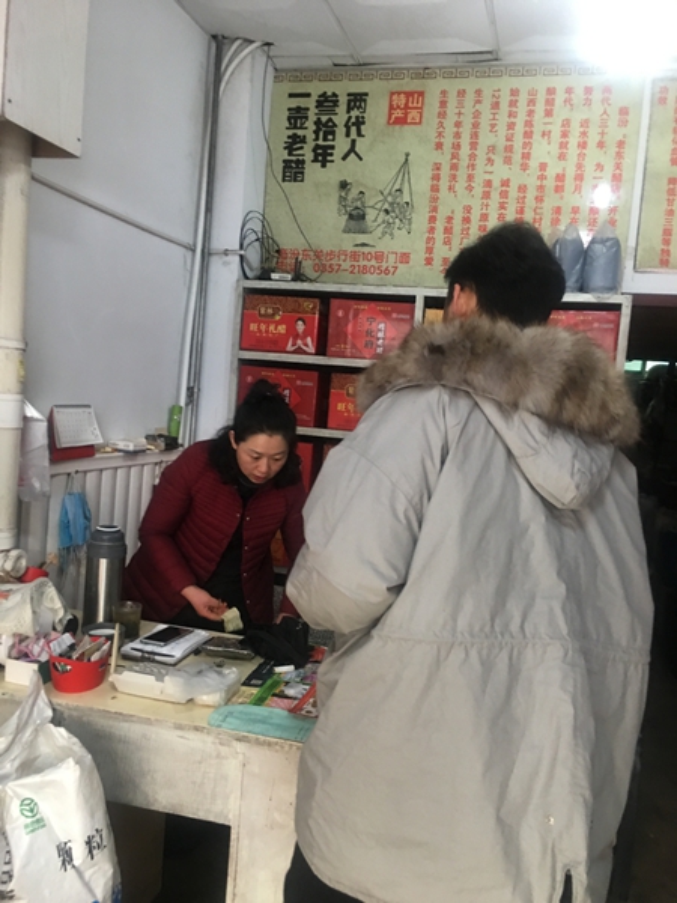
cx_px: 338
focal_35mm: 29
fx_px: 756
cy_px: 452
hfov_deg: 48.2
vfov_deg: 61.7
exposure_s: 1/17
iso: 100
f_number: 2.2
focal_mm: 4.15
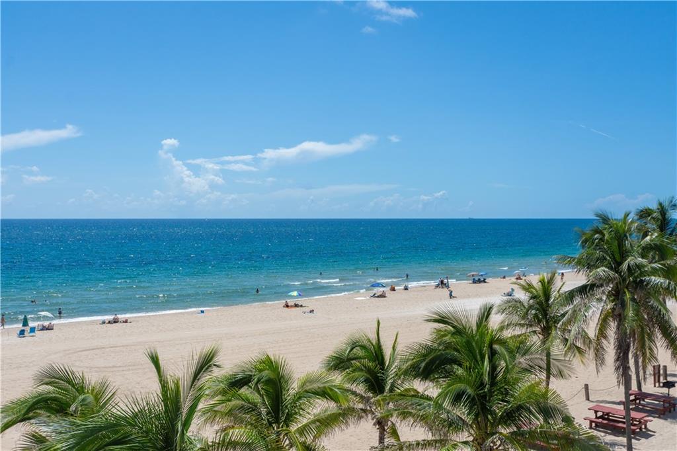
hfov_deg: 53.1
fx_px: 677
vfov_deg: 36.8
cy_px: 226
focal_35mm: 36
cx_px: 338
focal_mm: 24
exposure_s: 1/1600
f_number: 5.6
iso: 200
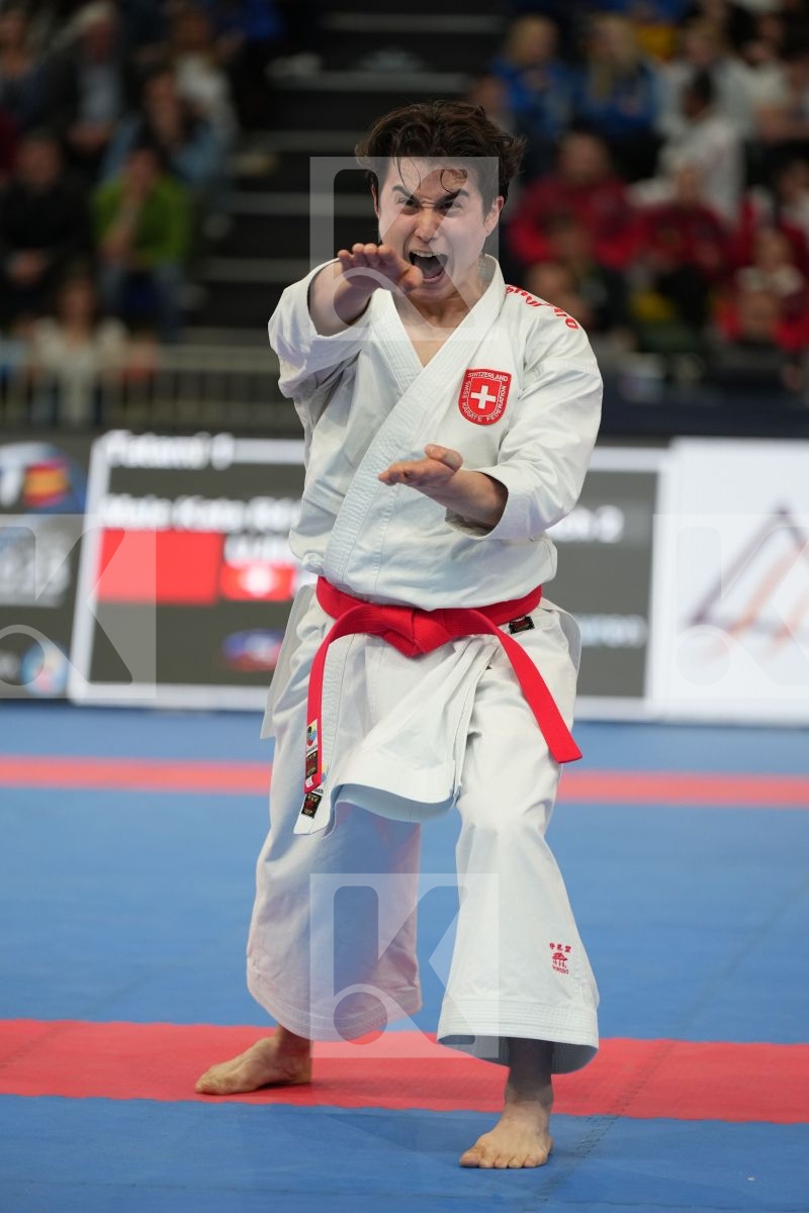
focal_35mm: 194
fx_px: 6539
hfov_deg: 7.1
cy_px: 606
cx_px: 404
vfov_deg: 10.6
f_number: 2.8
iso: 1000
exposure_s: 1/500
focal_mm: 194
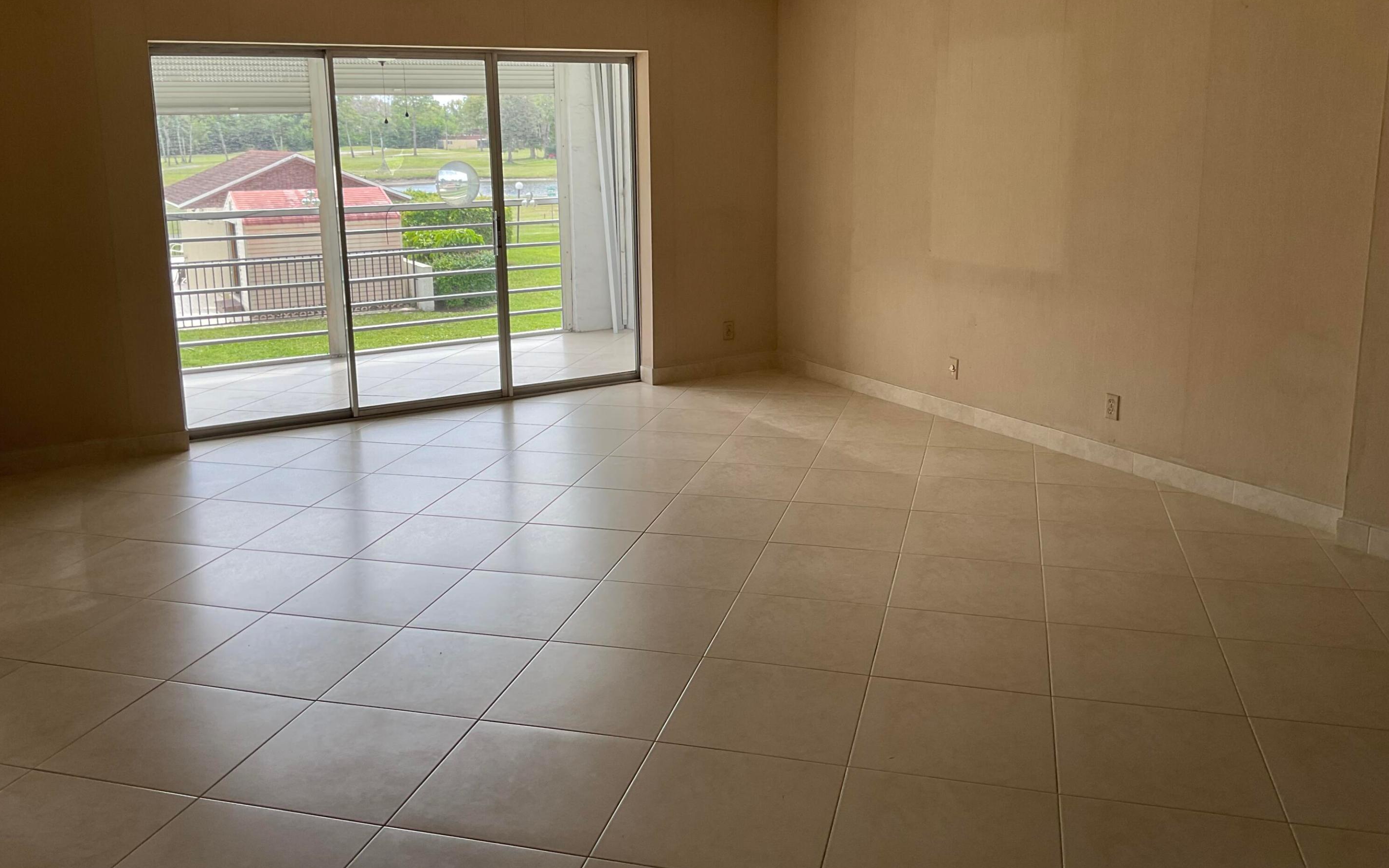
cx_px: 689
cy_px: 349
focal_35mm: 31
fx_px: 1173
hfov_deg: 61.2
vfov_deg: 40.4
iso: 16
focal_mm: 3
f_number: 1.8
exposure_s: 1/134
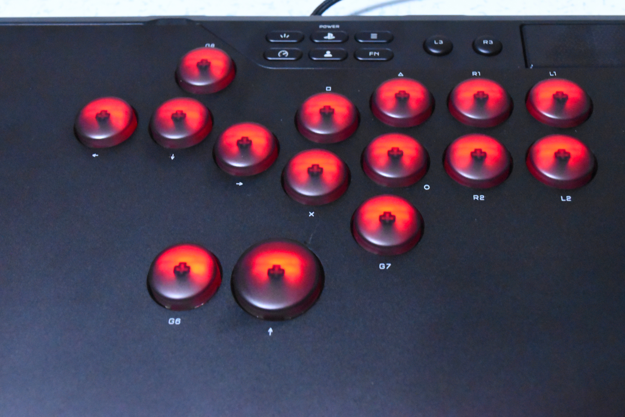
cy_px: 208
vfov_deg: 28.9
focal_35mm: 46
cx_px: 312
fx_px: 807
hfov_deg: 42.3
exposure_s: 1/60
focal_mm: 31
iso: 11400
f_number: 8
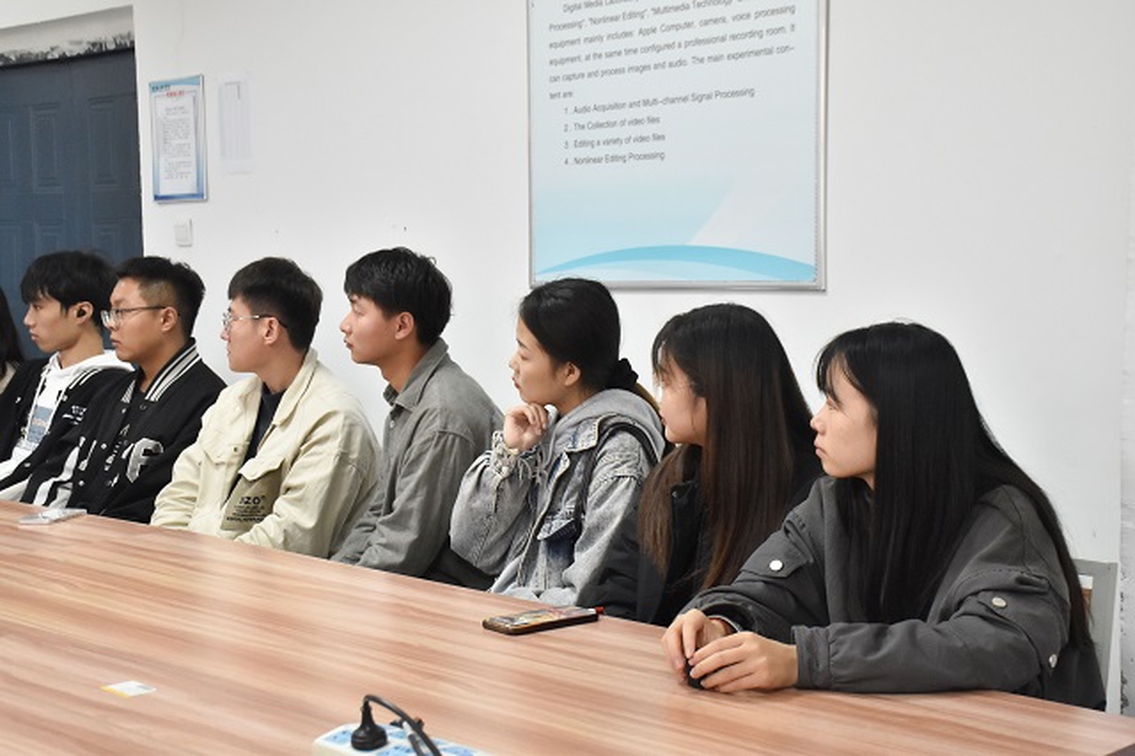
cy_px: 378
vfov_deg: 25.7
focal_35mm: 52
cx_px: 568
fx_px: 1654
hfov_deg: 37.9
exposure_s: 1/50
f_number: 7.1
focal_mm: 35
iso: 1600
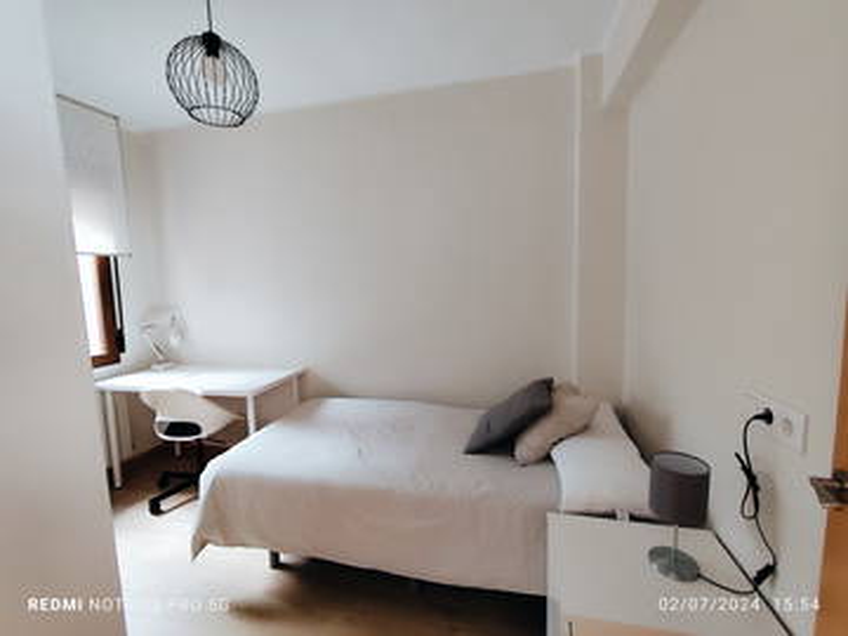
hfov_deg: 94.5
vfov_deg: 78.1
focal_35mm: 16
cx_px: 424
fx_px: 392
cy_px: 318
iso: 400
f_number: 2.2
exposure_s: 1/50
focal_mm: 1.65
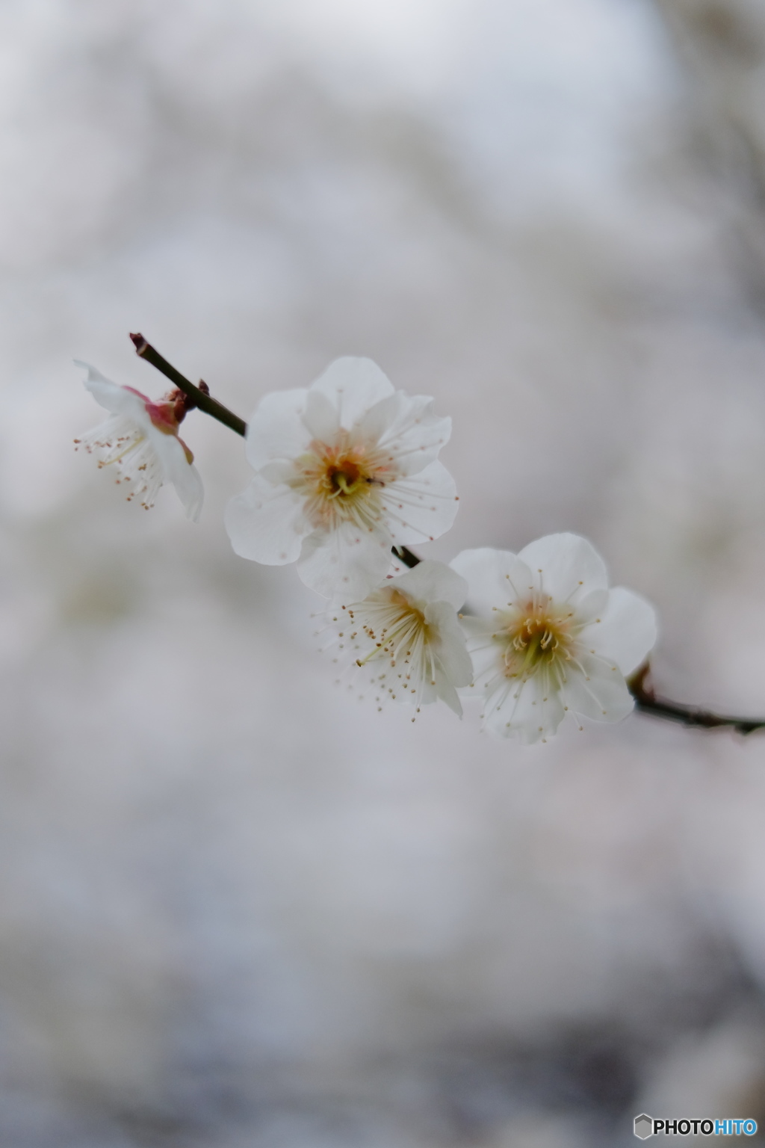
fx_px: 1689
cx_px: 382
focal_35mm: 53
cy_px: 574
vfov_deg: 37.5
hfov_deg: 25.5
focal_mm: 35
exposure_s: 1/180
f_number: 1.4
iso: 800
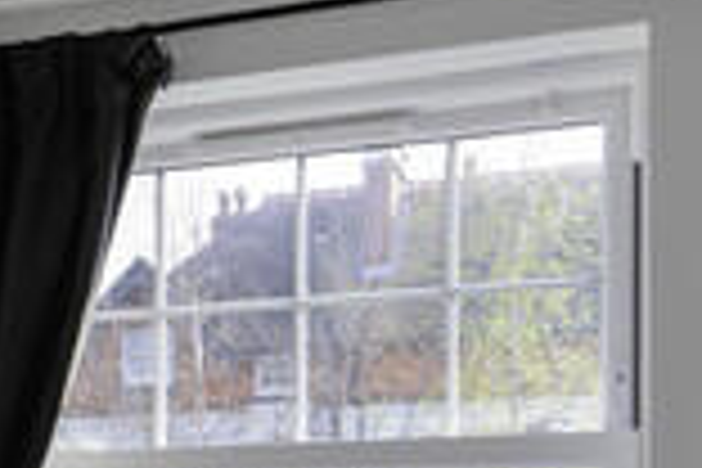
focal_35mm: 92
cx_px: -266
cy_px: 601
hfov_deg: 19.9
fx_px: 1794
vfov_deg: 14.3
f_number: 8
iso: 320
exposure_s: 1/60
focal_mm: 14
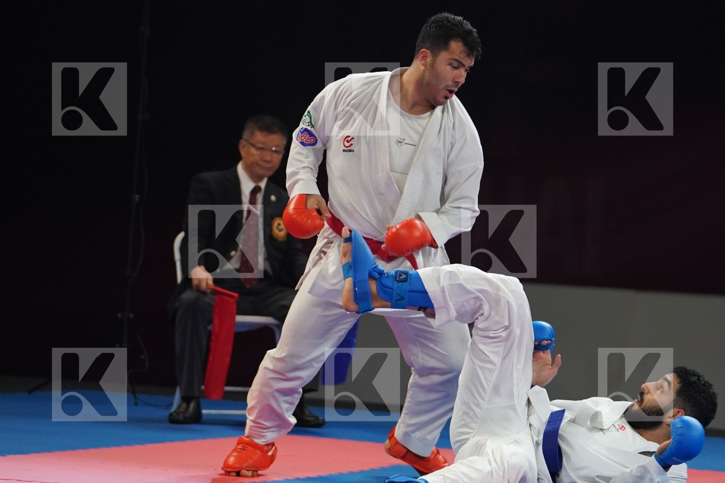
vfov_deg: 6.4
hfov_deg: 9.5
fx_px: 4350
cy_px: 242
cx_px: 362
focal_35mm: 216
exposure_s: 1/1000
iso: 2000
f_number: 2.8
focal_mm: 144
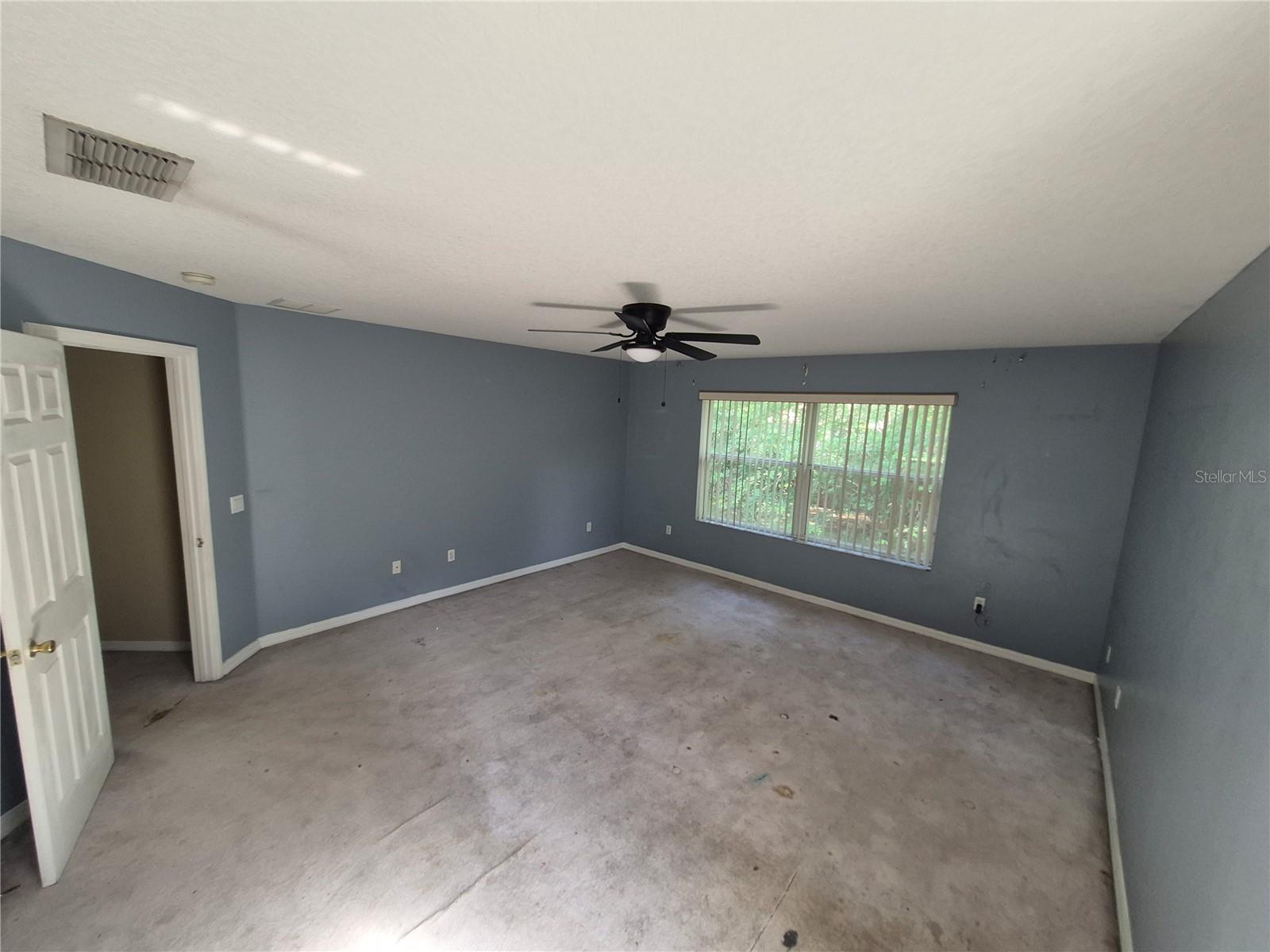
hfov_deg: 106.2
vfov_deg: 89.9
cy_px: 476
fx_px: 477
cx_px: 635
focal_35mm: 13
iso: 125
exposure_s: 1/60
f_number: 2.2
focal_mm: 1.74
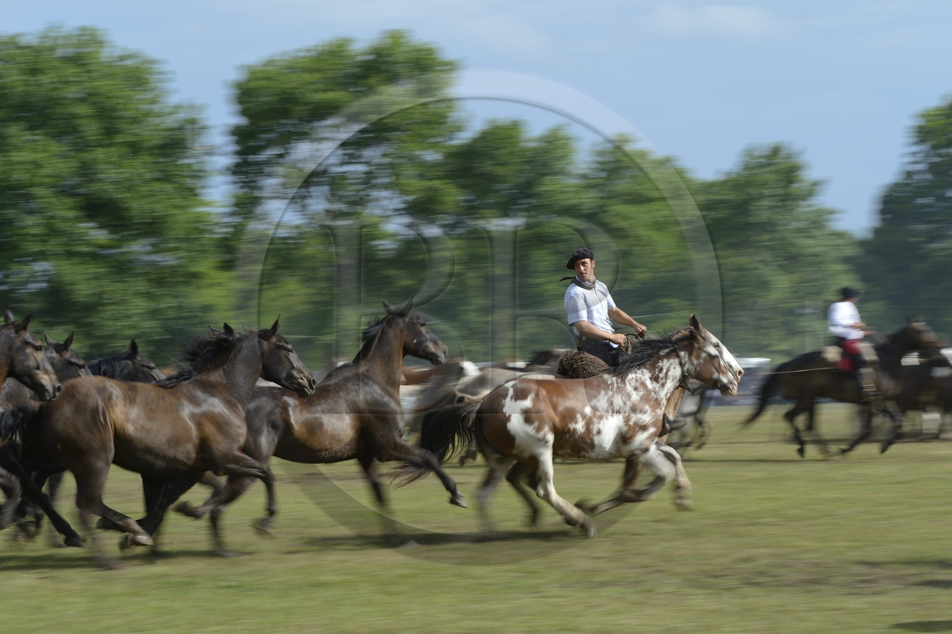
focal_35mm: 110
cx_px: 476
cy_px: 317
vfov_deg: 12.4
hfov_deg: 18.6
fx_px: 2908
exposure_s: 1/60
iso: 100
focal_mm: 110
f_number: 14
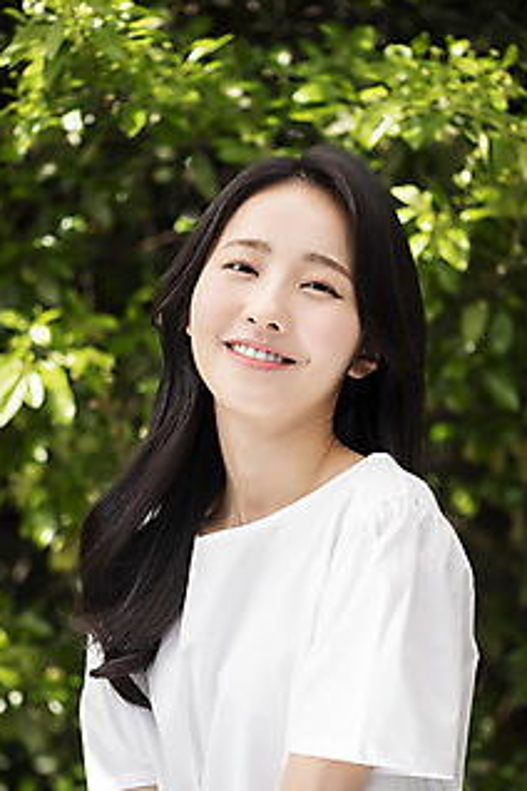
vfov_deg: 15.5
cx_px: 245
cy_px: 493
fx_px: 2898
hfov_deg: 10.4
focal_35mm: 132
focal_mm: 105
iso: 100
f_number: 4
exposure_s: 1/400
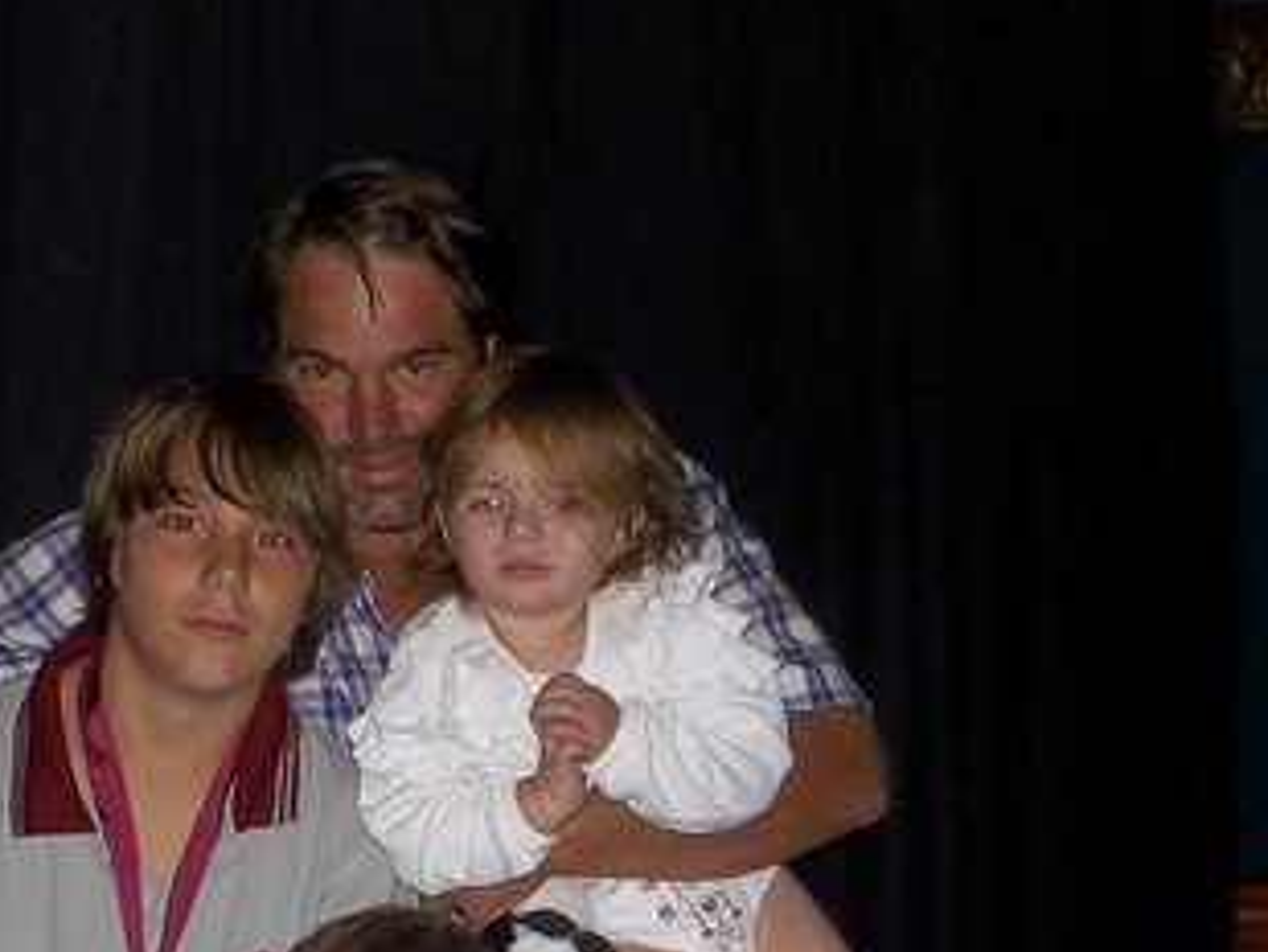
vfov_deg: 23.8
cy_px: 833
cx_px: 351
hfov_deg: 31.7
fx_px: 2199
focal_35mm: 60
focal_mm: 4.1
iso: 80
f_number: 3.3
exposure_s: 1/30
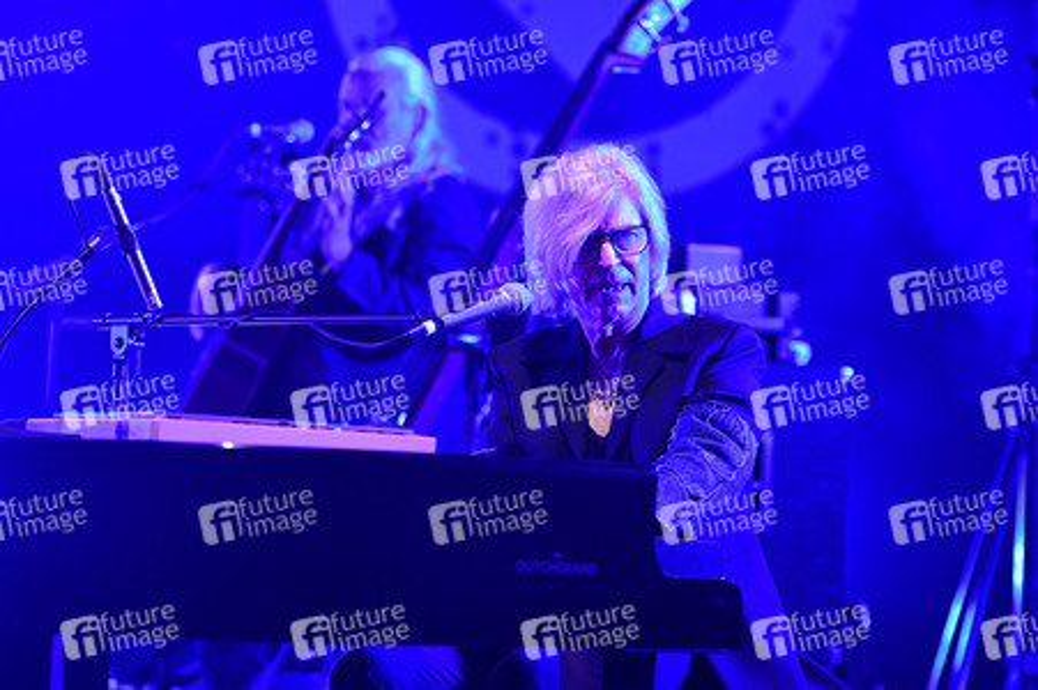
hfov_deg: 16.4
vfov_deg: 11.0
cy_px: 345
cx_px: 519
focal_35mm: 125
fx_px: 3601
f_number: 2.8
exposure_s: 1/400
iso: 4000
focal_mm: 125
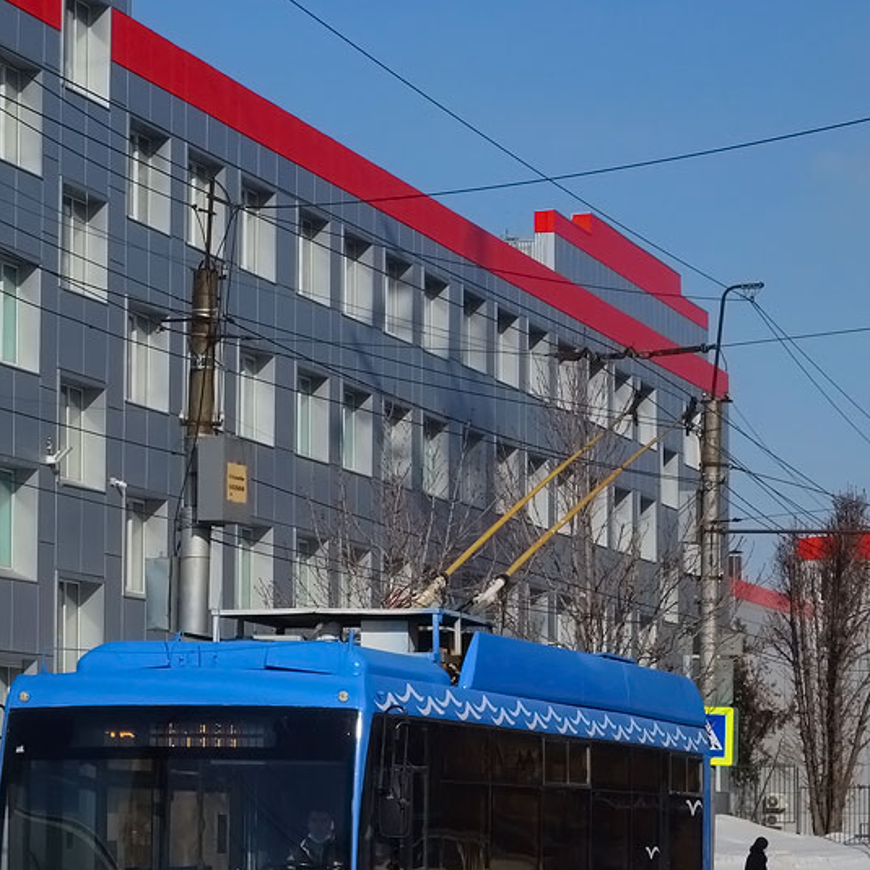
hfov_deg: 17.2
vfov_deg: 17.2
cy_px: 615
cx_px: 246
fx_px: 2872
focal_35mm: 101
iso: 125
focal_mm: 19.53
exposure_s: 1/500
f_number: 9
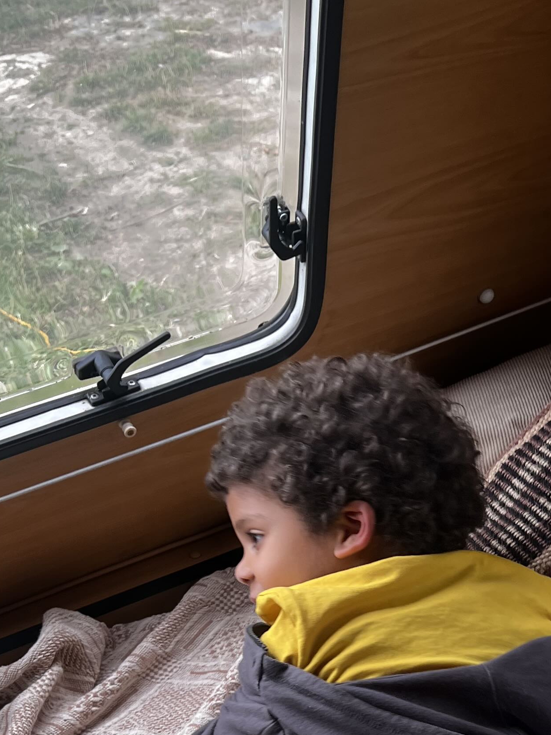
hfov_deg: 23.0
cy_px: 712
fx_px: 1337
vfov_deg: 29.0
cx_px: 430
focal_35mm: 63
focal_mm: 5.7
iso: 50
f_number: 1.5
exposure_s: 1/121
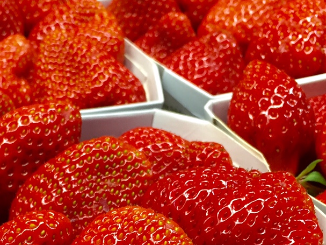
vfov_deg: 18.3
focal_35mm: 78
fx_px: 734
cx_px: 66
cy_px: 255
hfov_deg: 24.6
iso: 125
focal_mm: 4.15
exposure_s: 1/33
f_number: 2.2
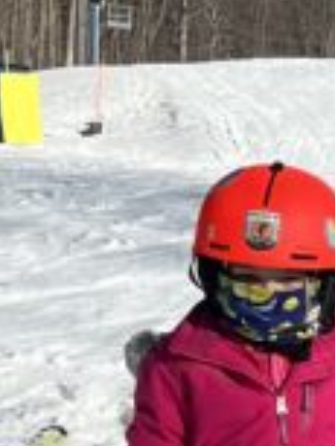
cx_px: 883
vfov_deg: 11.2
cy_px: 513
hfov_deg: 7.8
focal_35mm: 174
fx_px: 2242
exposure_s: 1/5882
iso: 50
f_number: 1.5
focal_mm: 5.7
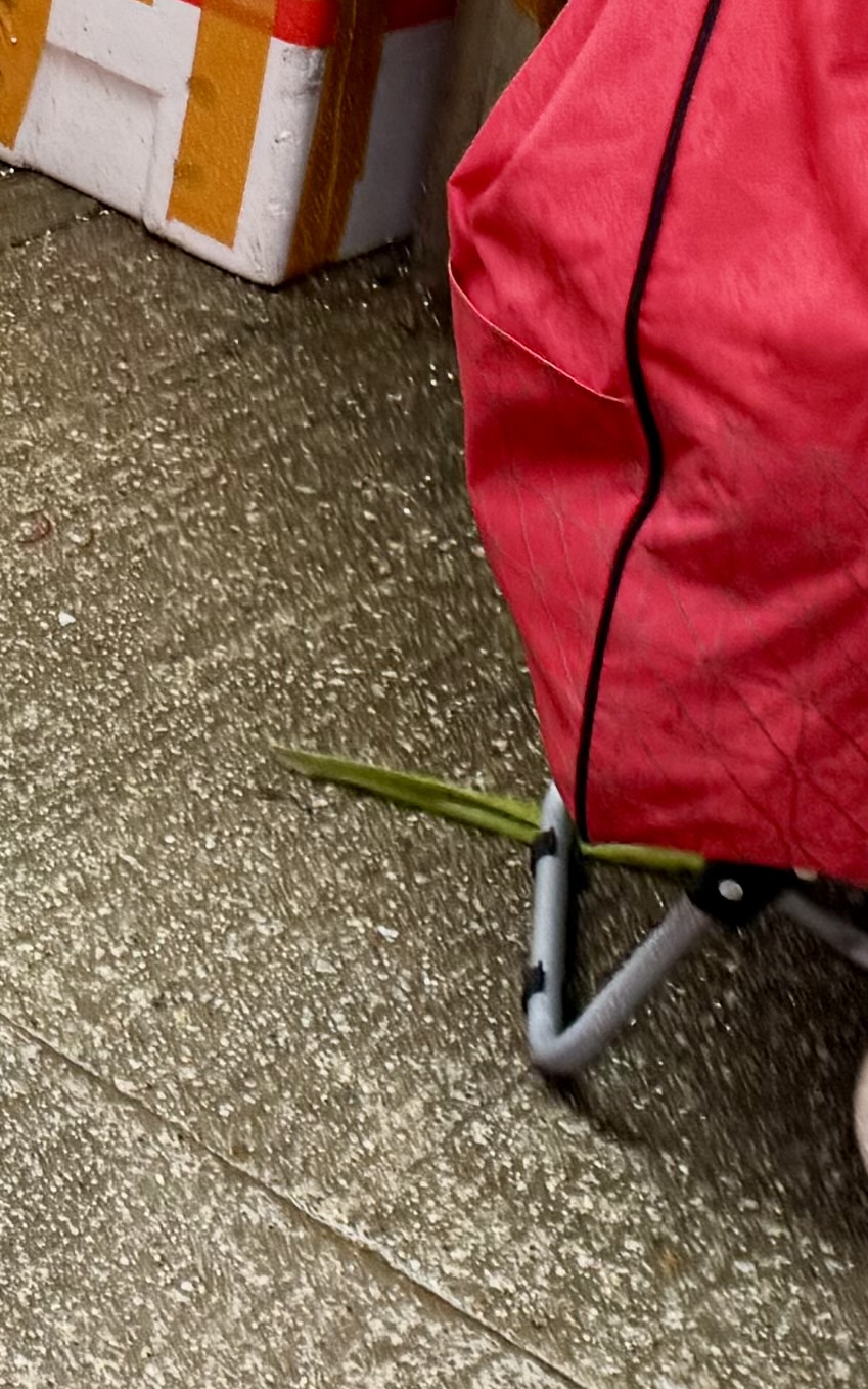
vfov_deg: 17.5
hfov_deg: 10.3
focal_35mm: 107
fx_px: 4049
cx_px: -1357
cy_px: -689
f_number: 1.78
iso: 64
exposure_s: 1/100
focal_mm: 6.76
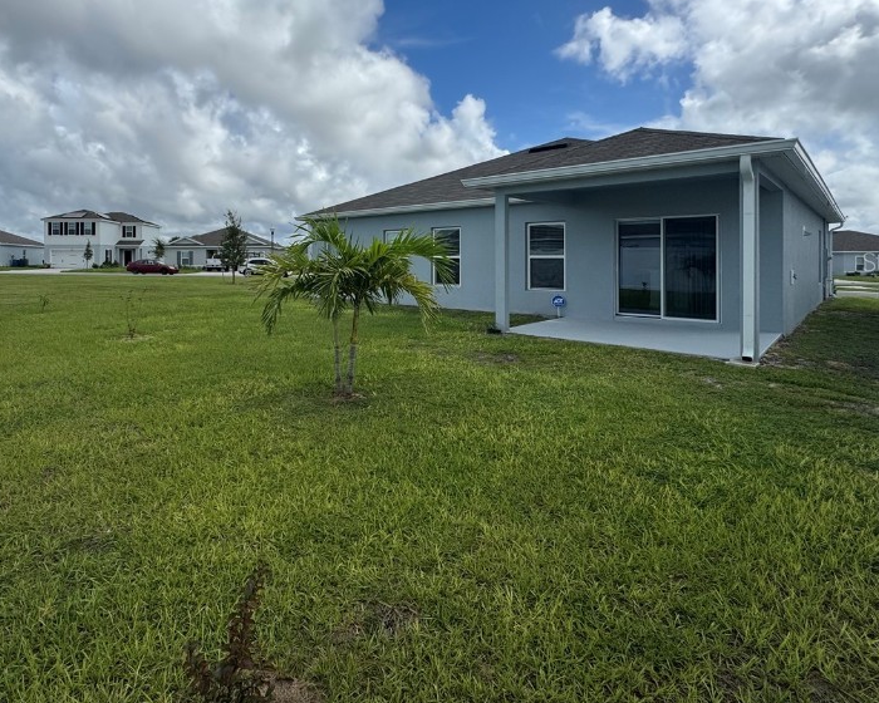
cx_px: 338
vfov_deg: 67.0
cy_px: 261
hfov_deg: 79.1
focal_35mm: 20
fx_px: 520
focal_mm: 2.22
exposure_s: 1/2770
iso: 50
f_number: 2.2
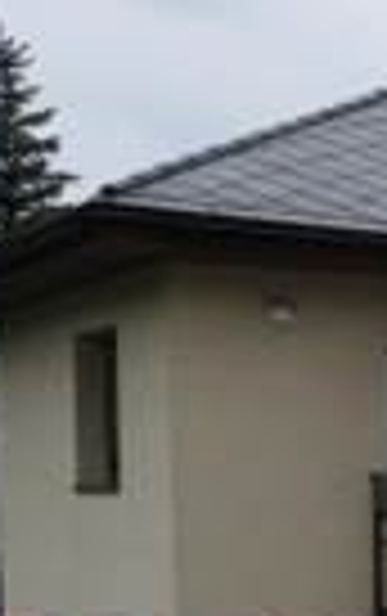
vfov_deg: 16.6
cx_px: 1202
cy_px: 629
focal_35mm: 123
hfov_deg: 8.7
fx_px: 2069
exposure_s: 1/800
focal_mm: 24
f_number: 14
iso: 2000
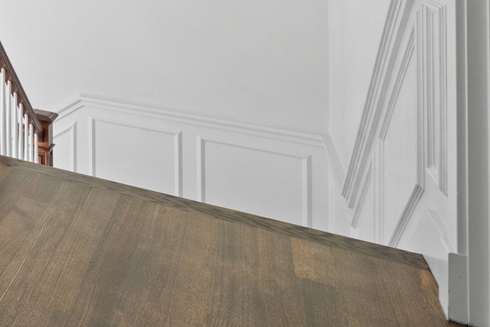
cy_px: -85
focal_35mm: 43
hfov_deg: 28.4
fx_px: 585
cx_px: -253
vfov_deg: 26.9
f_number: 9
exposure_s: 1/4
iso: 200
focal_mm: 14
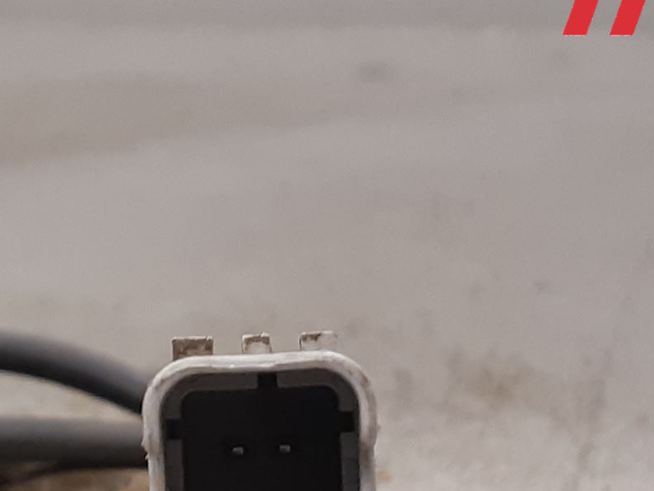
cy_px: 529
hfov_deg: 28.8
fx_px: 1266
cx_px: 225
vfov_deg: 20.9
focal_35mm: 67
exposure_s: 1/50
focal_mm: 3.93
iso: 125
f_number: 1.7
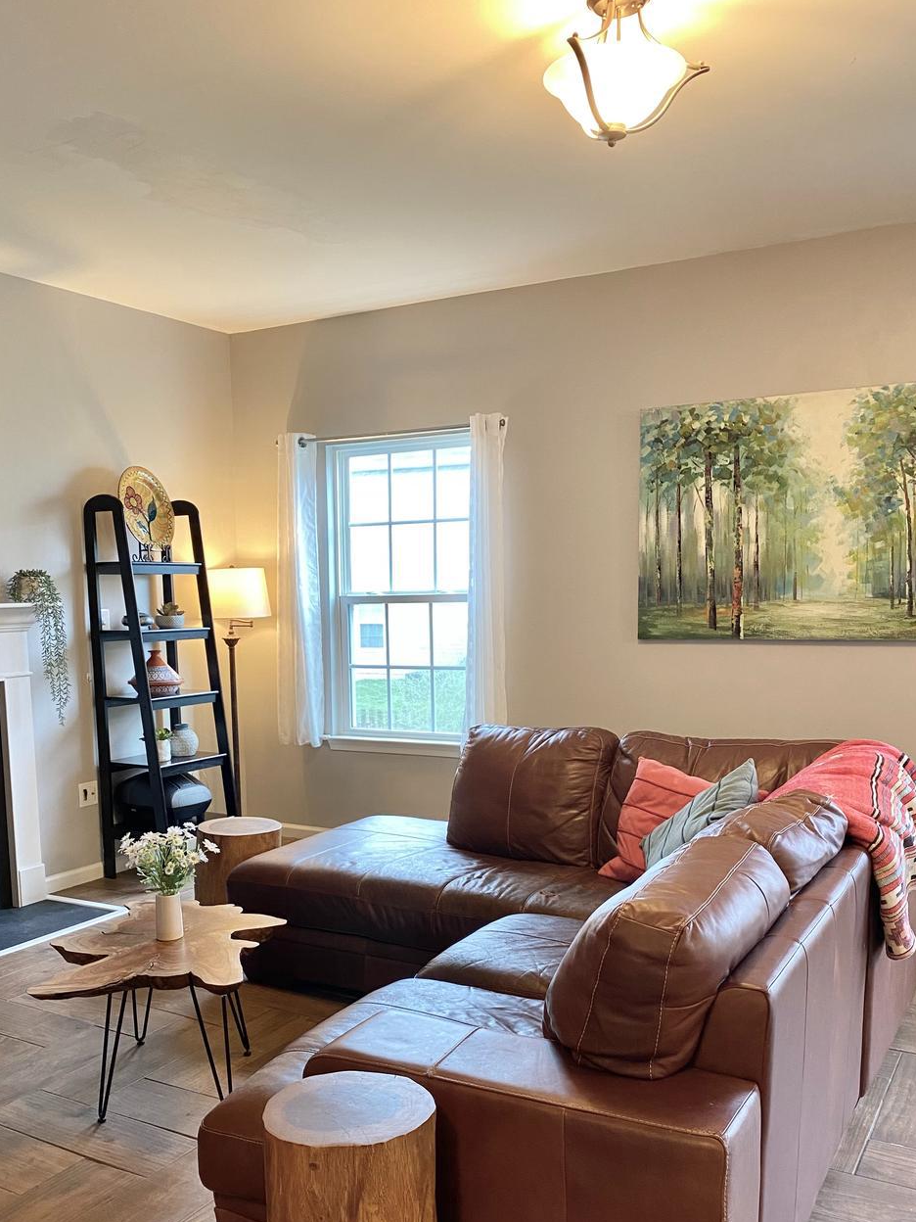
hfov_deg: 44.0
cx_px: 388
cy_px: 749
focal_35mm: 32
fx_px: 1129
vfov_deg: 56.3
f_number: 1.8
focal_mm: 4.25
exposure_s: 1/60
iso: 200
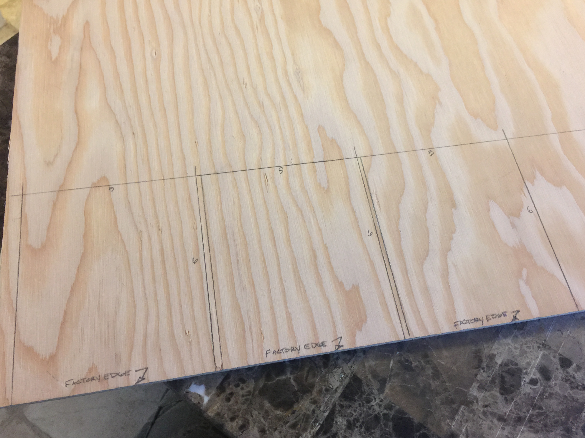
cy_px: 225
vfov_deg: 46.8
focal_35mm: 30
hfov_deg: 60.0
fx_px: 507
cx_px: 299
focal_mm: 4.15
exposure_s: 1/4
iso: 64
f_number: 2.2
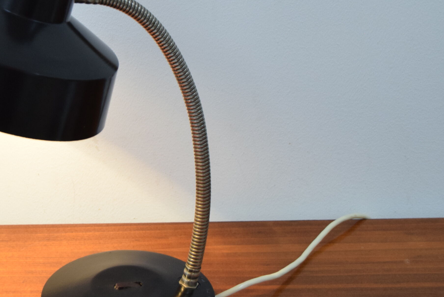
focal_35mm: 114
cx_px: 128
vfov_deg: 12.0
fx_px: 1407
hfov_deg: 17.9
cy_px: 119
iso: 1600
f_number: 5.3
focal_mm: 46
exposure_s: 1/80
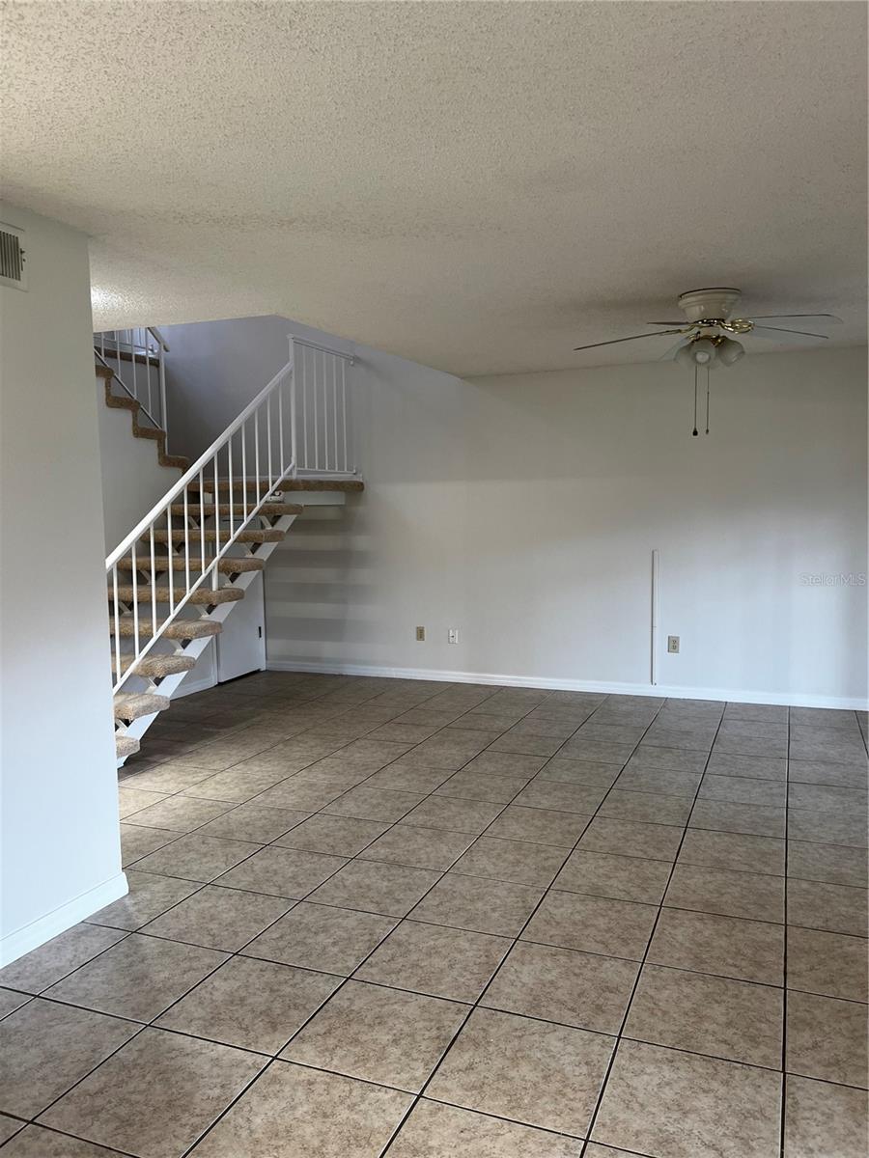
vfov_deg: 67.3
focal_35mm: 26
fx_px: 870
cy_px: 579
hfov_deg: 53.1
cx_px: 434
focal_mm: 5.7
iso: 80
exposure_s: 1/60
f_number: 1.5
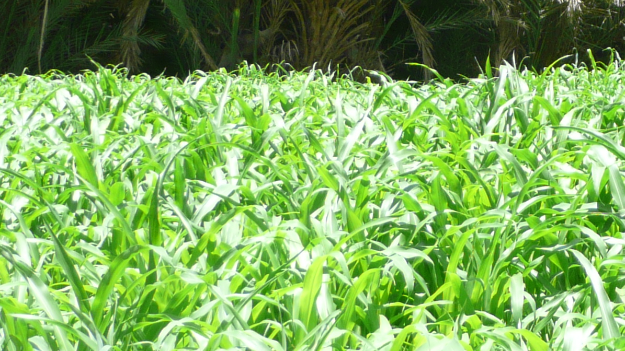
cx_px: 665
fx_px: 2088
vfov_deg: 9.4
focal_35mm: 126
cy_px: -133
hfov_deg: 16.6
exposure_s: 1/200
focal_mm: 7.3
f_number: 4.1
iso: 100
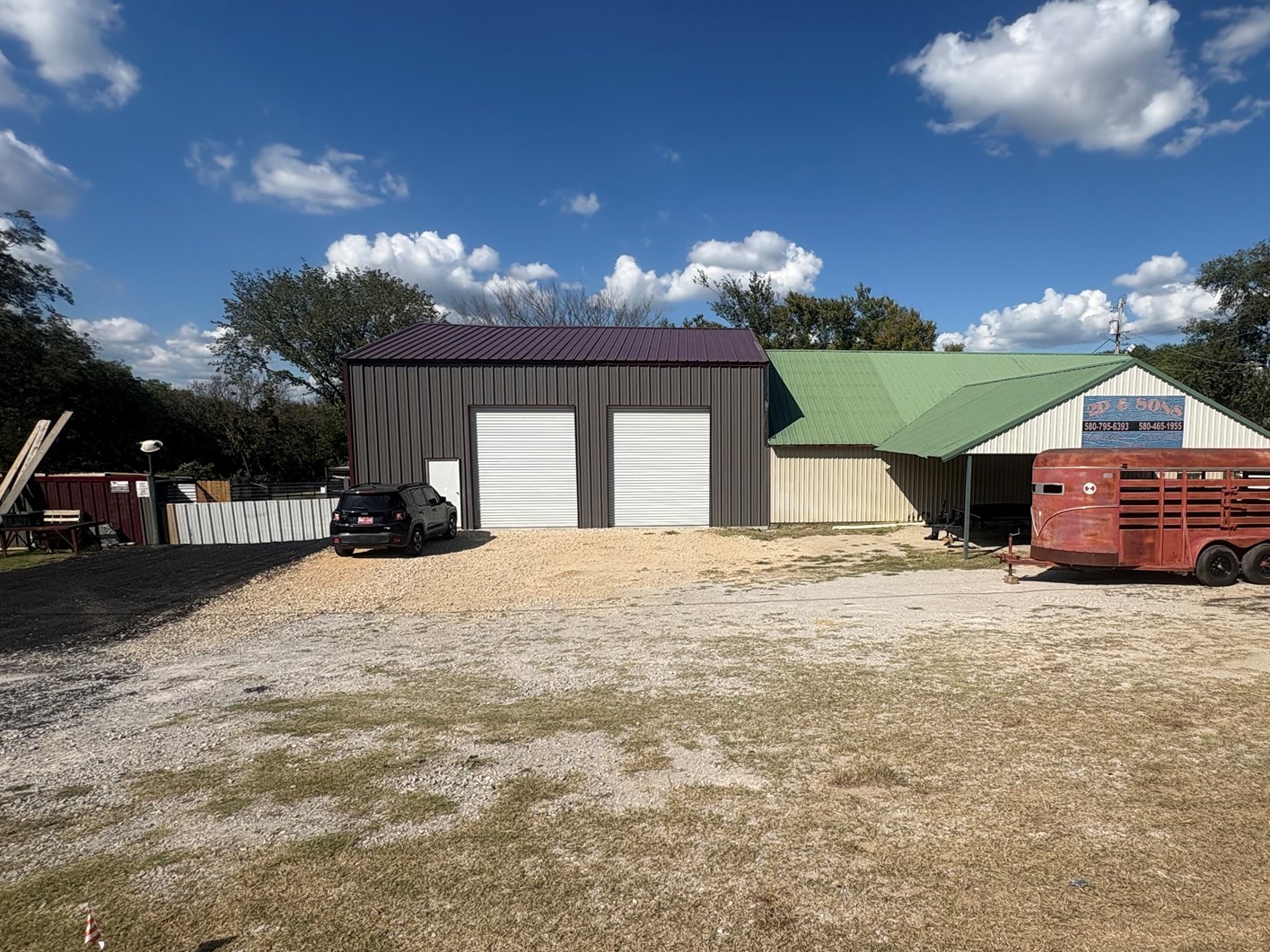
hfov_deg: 83.7
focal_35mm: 19
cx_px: 758
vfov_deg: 68.6
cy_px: 506
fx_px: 697
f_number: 2.2
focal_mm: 2.22
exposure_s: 1/3906
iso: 50
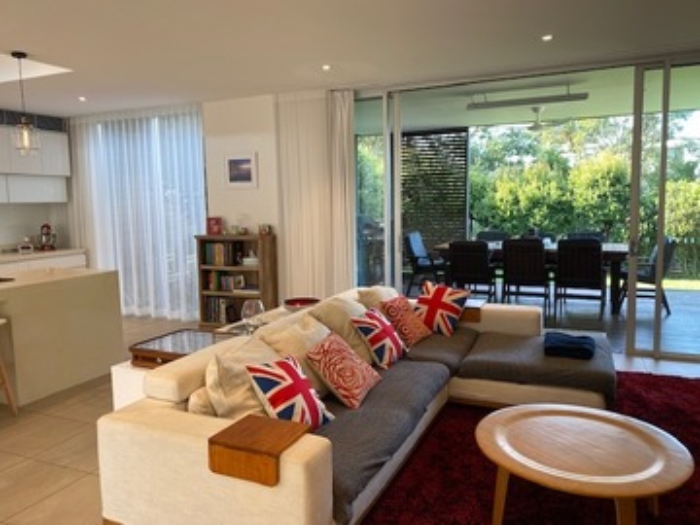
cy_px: 262
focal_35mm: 26
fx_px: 526
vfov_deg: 53.1
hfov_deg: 67.3
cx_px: 350
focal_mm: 4.25
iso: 64
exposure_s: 1/100
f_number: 1.8
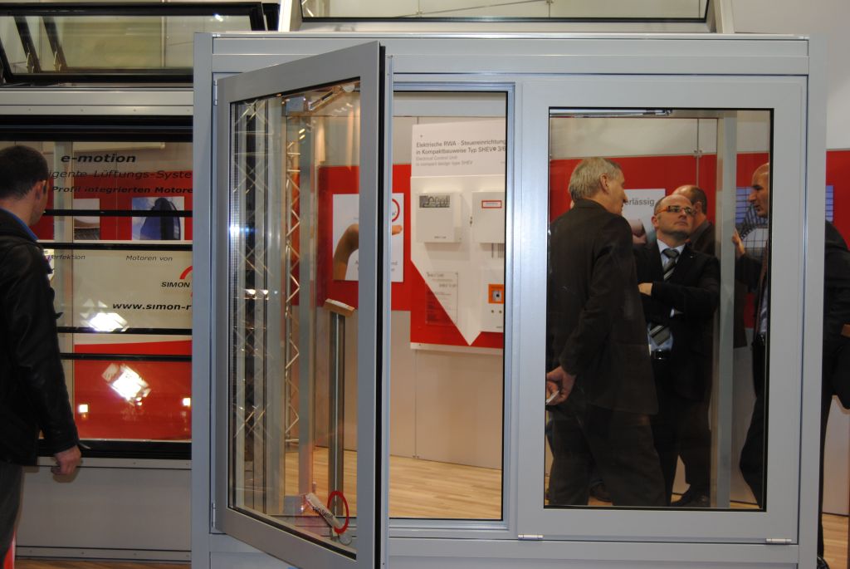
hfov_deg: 38.8
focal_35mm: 51
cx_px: 425
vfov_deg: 26.5
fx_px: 1205
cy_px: 284
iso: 200
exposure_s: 1/60
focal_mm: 34
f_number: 4.5
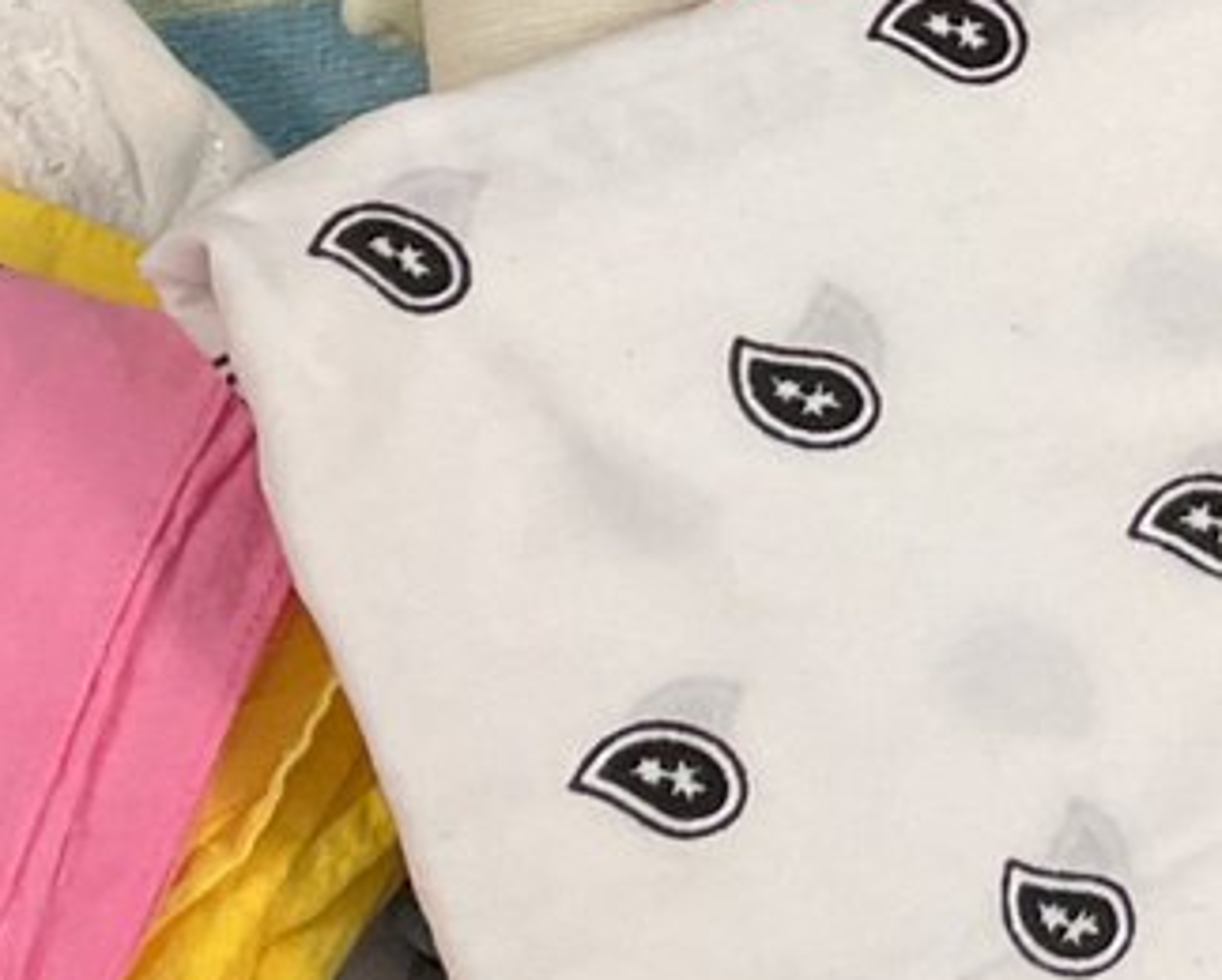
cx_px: 1329
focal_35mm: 132
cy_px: -141
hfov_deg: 14.3
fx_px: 4780
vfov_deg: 11.5
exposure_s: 1/60
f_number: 1.8
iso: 80
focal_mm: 3
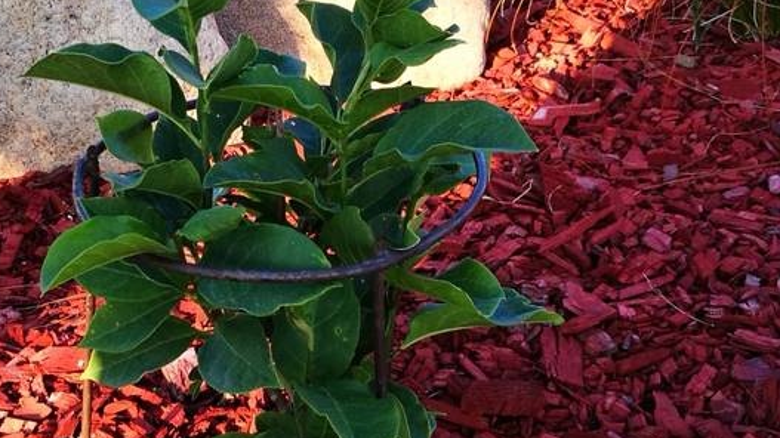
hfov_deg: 37.3
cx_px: 240
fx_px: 1137
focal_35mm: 55
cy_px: 168
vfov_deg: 21.8
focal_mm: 4.5
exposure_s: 1/121
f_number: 2.2
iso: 50
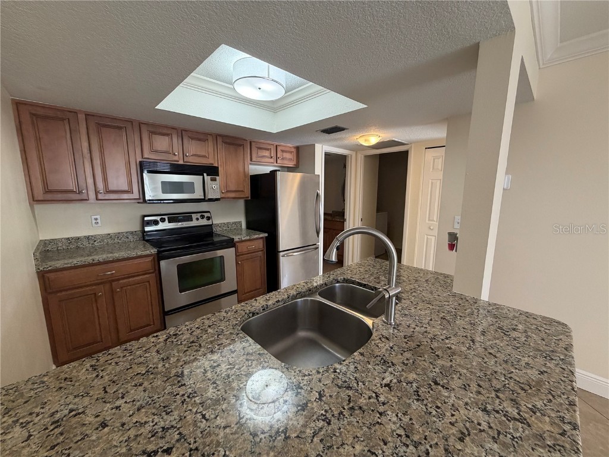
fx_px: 246
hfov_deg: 102.1
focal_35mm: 14
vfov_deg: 85.7
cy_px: 228
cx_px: 304
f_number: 2.2
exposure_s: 1/120
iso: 320
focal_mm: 2.22
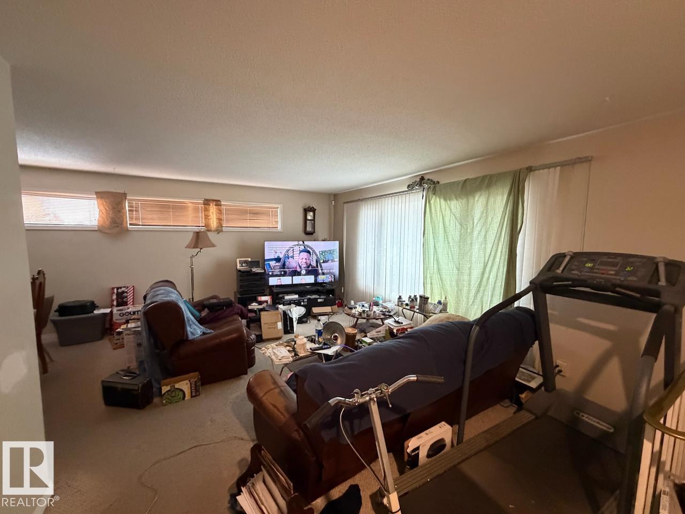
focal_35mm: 14
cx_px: 342
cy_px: 257
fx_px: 277
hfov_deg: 102.1
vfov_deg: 85.7
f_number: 2.2
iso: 800
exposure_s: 1/60
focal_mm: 2.22
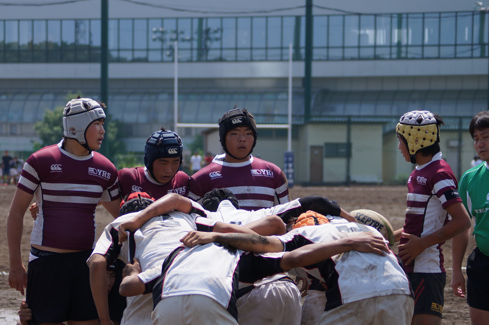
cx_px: 177
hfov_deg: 12.8
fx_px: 2185
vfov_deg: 8.5
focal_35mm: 161
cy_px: 209
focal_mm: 80
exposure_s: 1/1000
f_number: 4
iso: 100
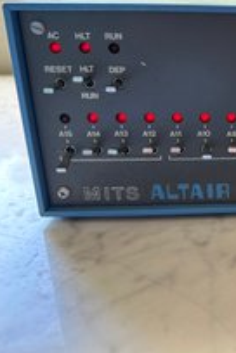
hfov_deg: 28.1
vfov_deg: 46.1
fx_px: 413
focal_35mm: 42
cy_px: 138
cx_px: 279
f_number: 1.78
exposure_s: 1/121
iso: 160
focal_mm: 6.86
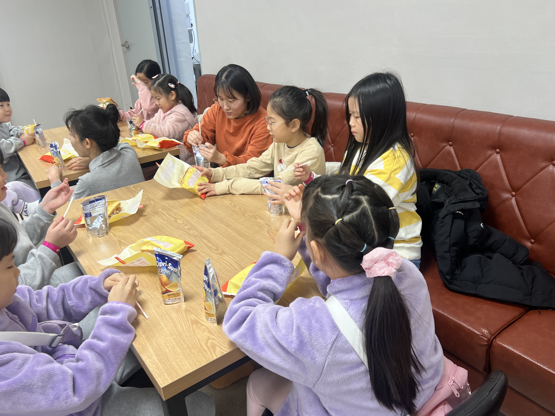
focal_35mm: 27
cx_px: 271
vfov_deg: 51.4
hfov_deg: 65.3
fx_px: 433
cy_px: 207
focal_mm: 5.7
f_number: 1.5
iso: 80
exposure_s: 1/60
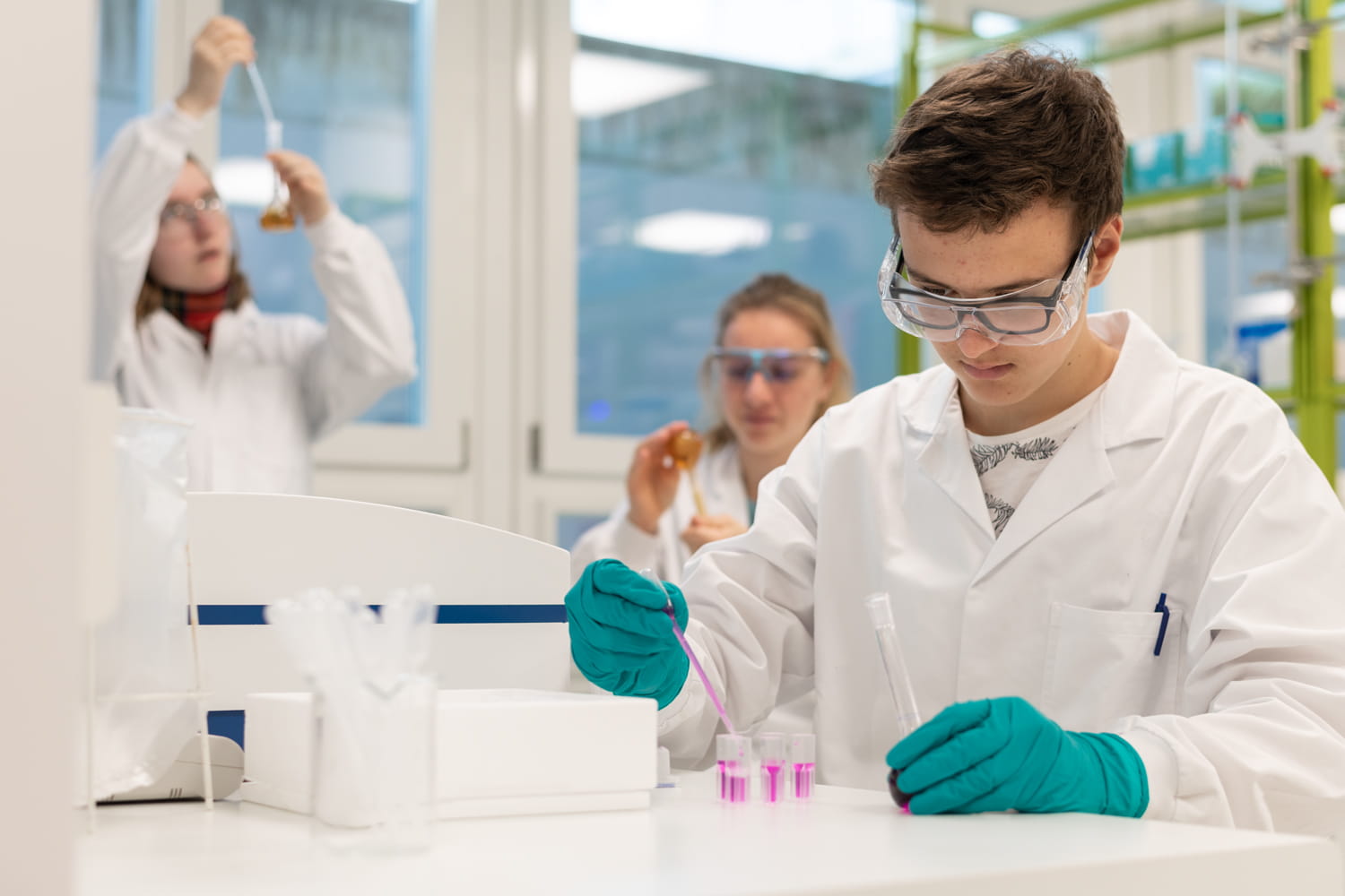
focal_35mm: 58
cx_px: 672
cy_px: 448
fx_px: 2167
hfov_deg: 34.5
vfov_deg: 23.4
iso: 250
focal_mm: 58
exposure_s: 1/125
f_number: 3.5
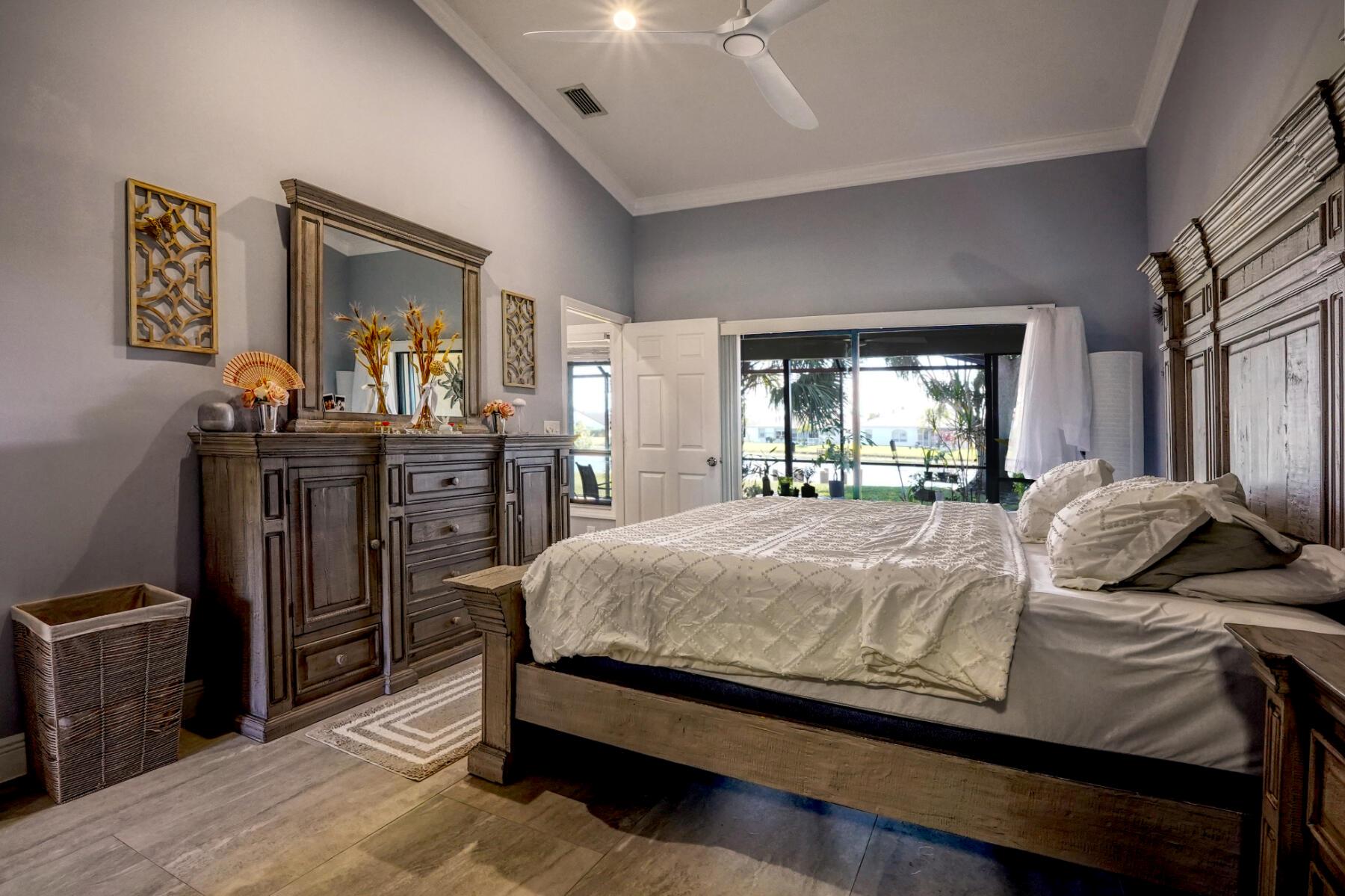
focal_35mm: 16
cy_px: 448
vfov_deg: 73.7
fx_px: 598
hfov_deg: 96.8
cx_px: 672
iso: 2000
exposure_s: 1/25
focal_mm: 11
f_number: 11
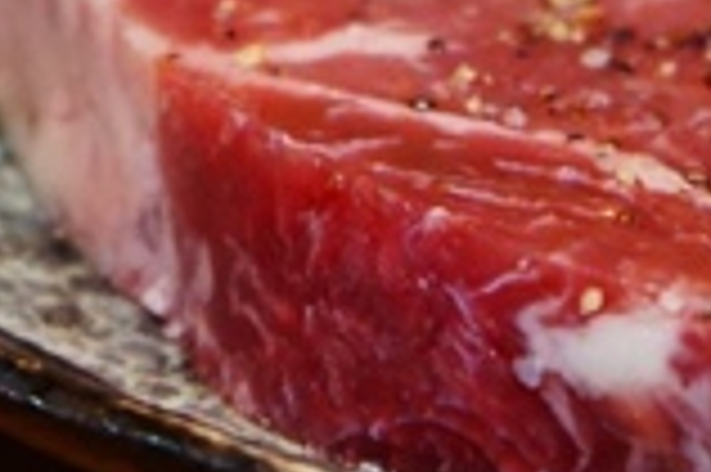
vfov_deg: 4.8
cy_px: -83
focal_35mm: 283
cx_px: 819
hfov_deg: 7.2
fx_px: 5583
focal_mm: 56
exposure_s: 1/60
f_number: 5
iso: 2000
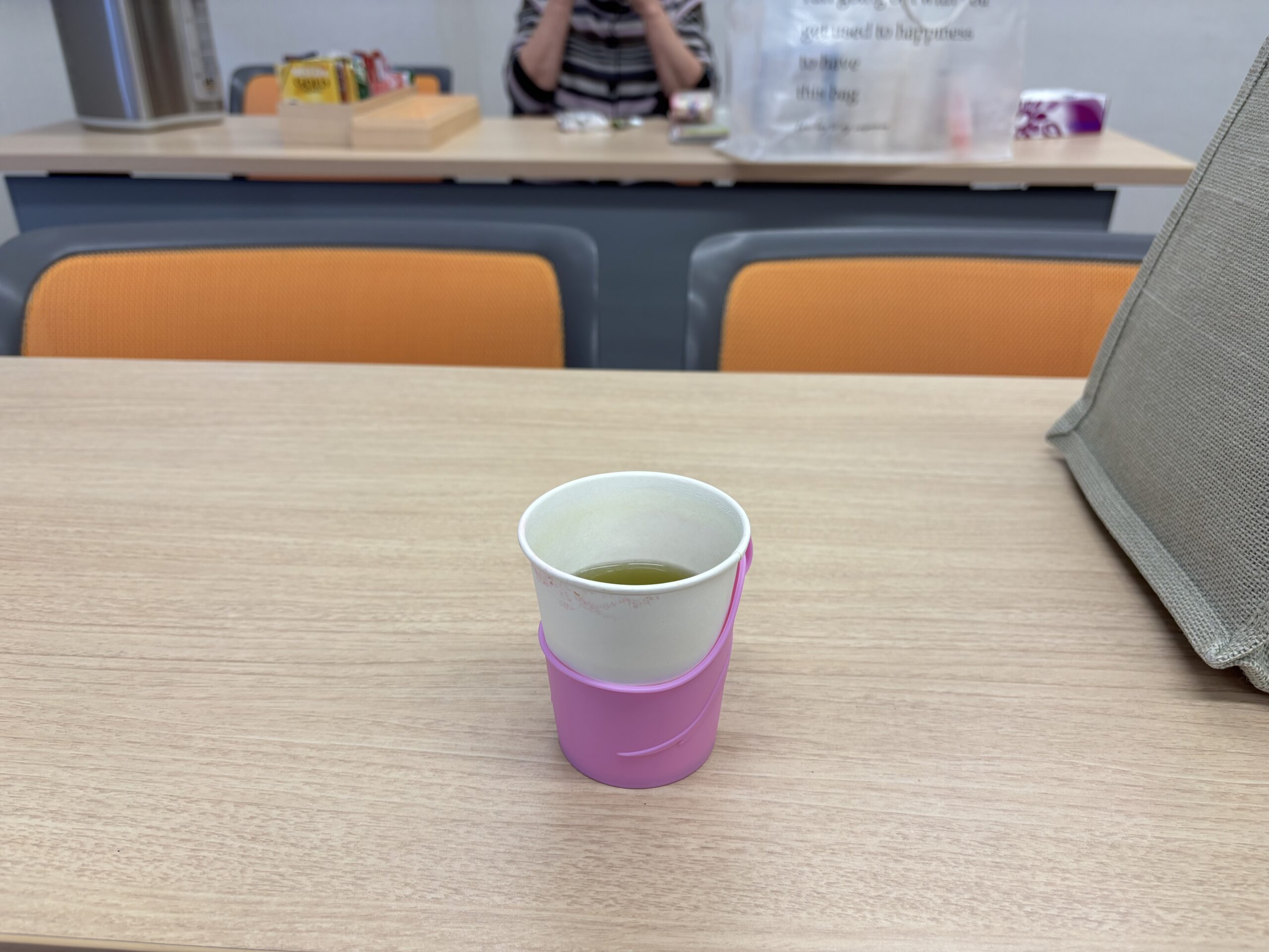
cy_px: 476
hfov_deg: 67.3
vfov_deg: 53.1
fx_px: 953
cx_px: 634
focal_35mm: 26
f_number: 1.6
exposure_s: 1/120
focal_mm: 5.96
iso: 50
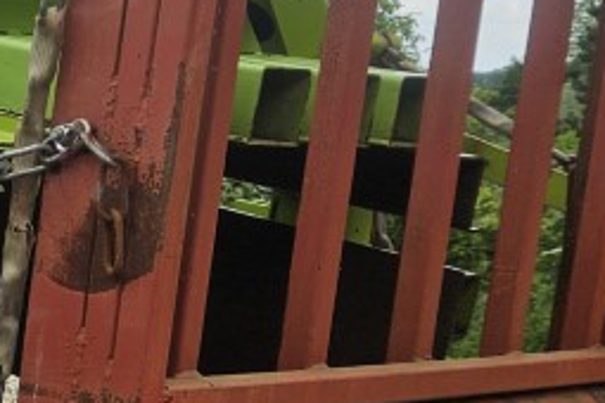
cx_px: -394
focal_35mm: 96
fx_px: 1613
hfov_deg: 18.0
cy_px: 232
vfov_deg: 14.2
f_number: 1.8
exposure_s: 1/707
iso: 25
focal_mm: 5.4
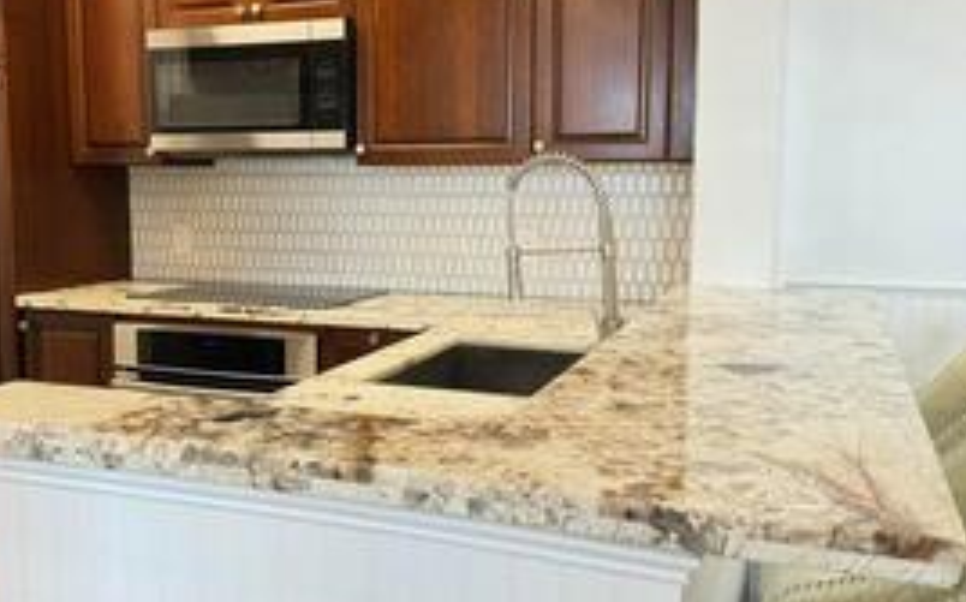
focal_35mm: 38
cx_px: 386
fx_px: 1000
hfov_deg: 51.2
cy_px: 260
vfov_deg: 33.5
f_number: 1.78
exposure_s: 1/60
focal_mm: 6.76
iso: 160
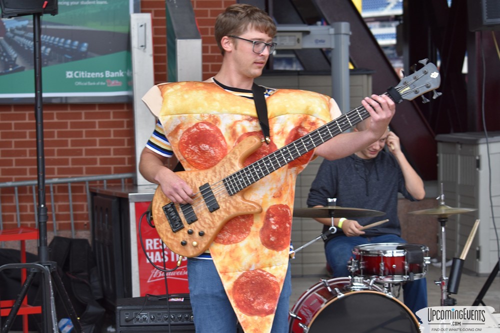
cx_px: 250
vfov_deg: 16.6
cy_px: 166
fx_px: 1146
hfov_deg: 24.6
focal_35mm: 82
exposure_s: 1/125
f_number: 5.6
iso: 400
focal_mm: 55
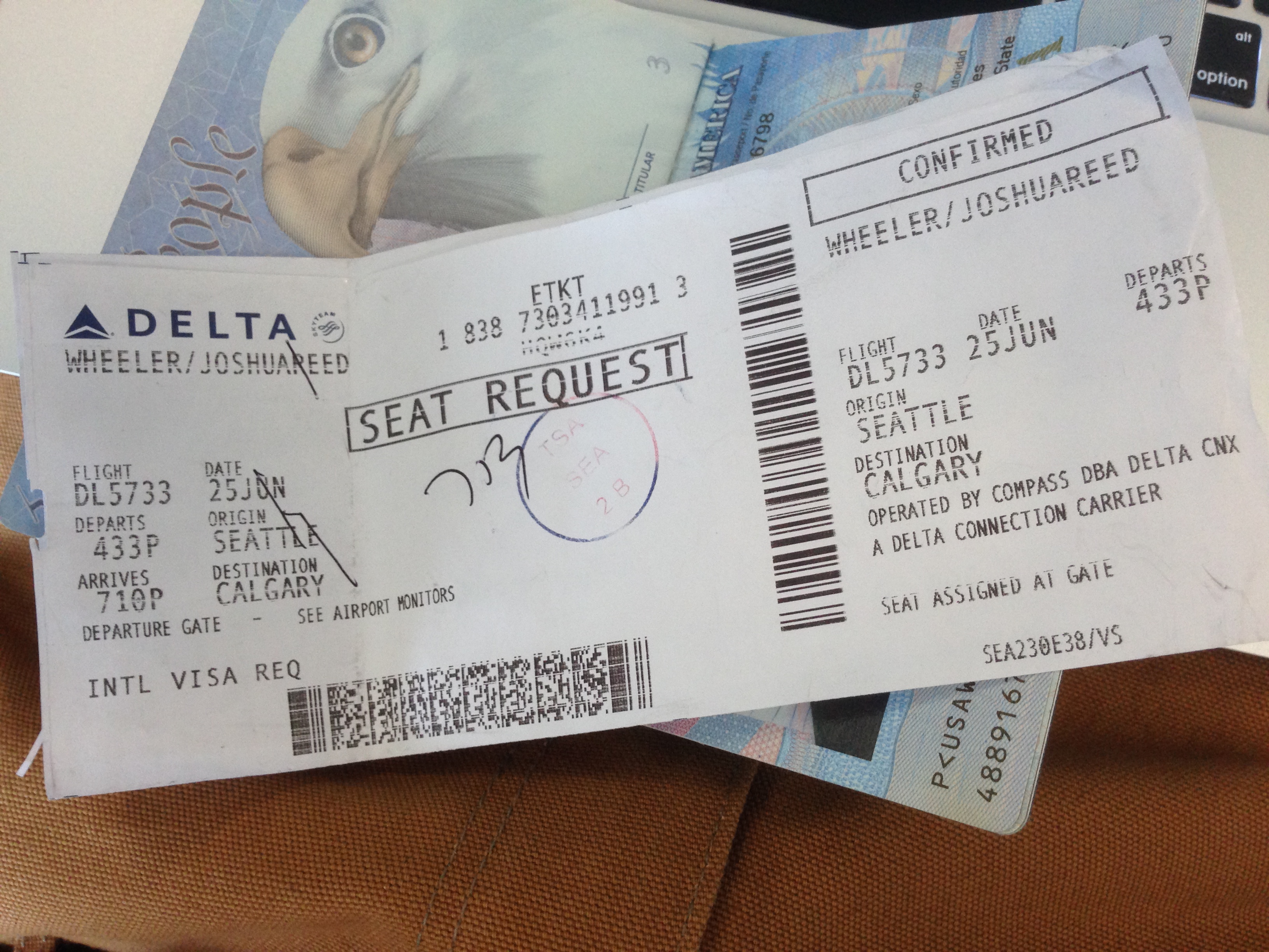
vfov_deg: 42.9
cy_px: 476
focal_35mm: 33
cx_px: 634
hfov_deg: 55.4
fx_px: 1210
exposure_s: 1/20
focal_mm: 4.12
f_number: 2.4
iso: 125
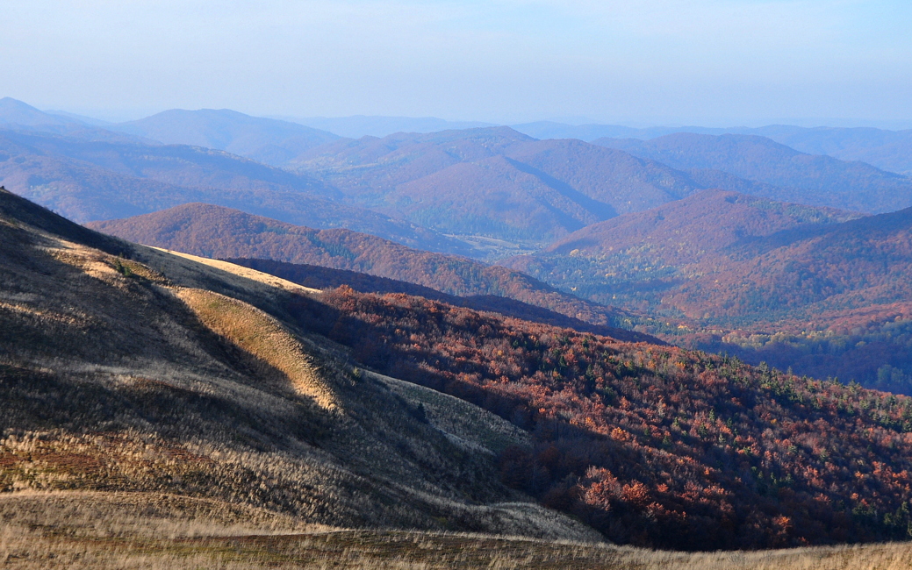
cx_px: 390
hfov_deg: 30.6
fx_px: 1666
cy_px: 309
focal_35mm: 67
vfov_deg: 19.4
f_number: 9
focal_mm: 38
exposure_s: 1/320
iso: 400
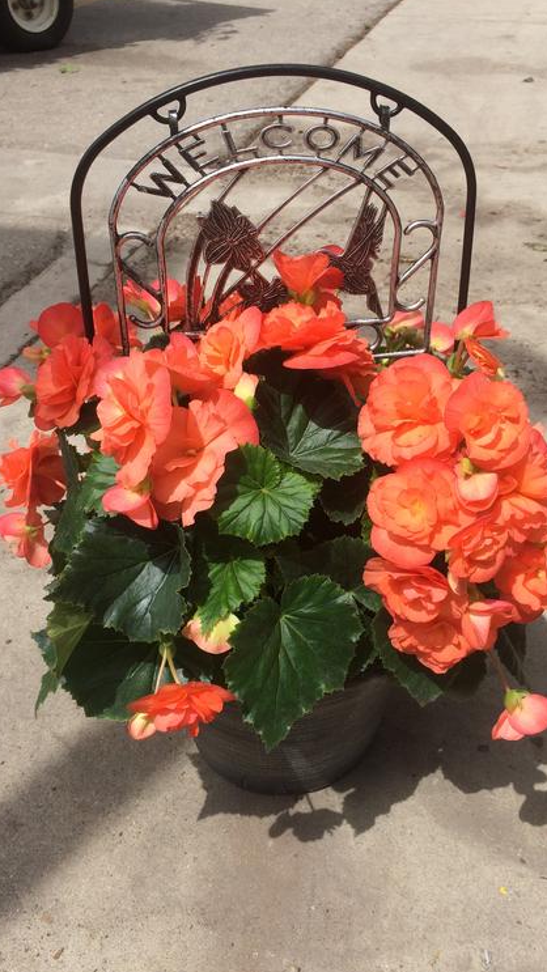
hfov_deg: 34.6
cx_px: 318
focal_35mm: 34
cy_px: 489
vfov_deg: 58.0
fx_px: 877
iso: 32
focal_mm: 4.15
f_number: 2.2
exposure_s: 1/2740
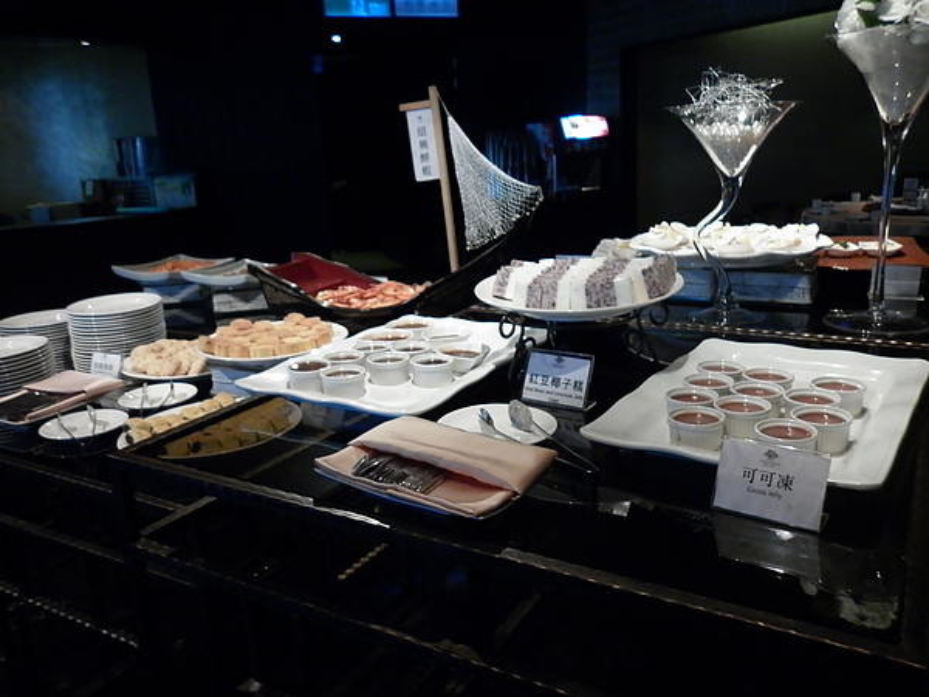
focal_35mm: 29
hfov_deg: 61.7
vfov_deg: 48.2
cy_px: 348
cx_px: 464
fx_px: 778
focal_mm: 5.3
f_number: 2.8
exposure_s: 1/20
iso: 200
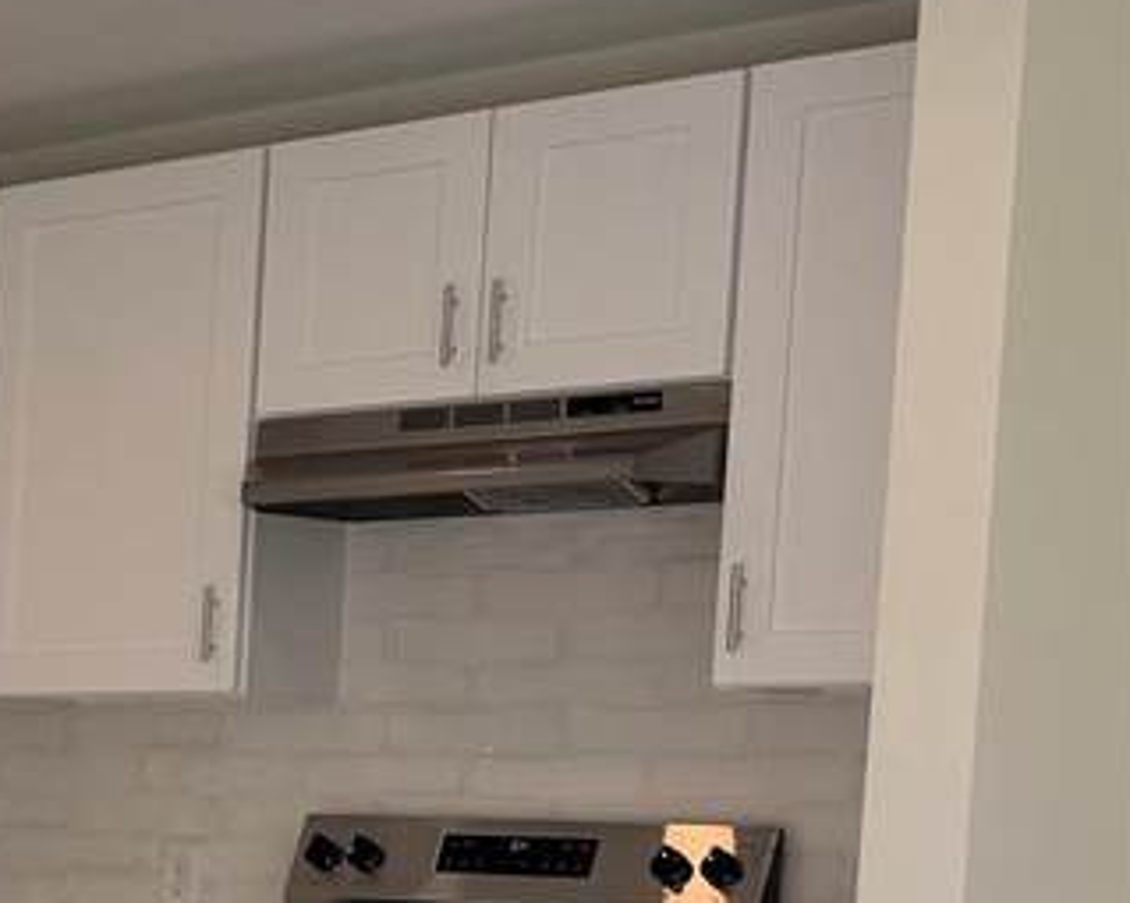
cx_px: -1123
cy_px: 1027
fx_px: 3143
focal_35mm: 94
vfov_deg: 15.8
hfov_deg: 16.0
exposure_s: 1/898
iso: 80
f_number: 1.78
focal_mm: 6.76
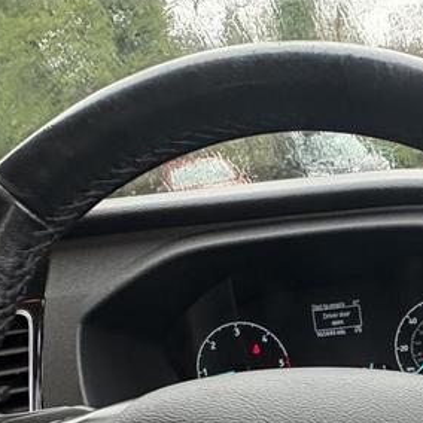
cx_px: 398
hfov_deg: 39.1
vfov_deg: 36.1
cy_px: 471
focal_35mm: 39
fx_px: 539
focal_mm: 2.22
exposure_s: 1/71
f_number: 2.2
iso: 200
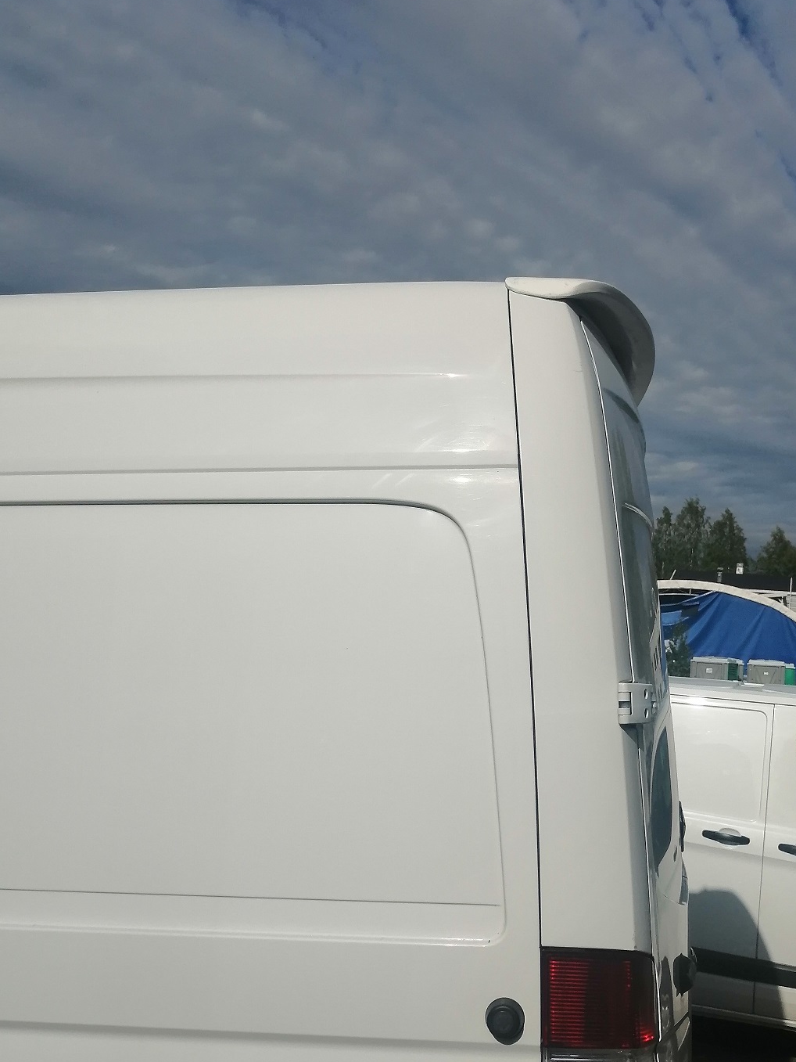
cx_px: 457
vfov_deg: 48.9
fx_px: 1165
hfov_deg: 37.6
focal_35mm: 38
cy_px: 577
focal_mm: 3.62
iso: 50
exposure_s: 1/4608
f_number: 1.8
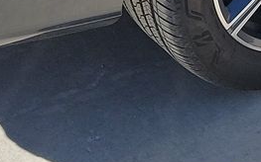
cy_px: -307
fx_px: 1102
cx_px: 296
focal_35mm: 155
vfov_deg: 7.5
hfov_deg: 13.2
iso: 50
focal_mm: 6.7
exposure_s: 1/478
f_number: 1.8
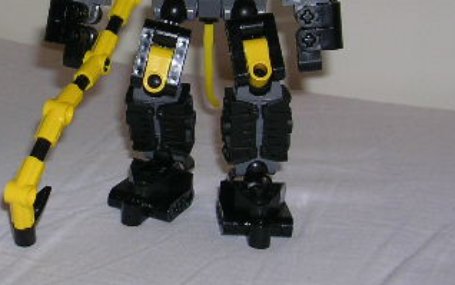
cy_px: 47
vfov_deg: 16.0
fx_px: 1005
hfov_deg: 25.3
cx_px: 132
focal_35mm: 81
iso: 50
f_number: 2.8
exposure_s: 1/60.1
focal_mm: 5.8
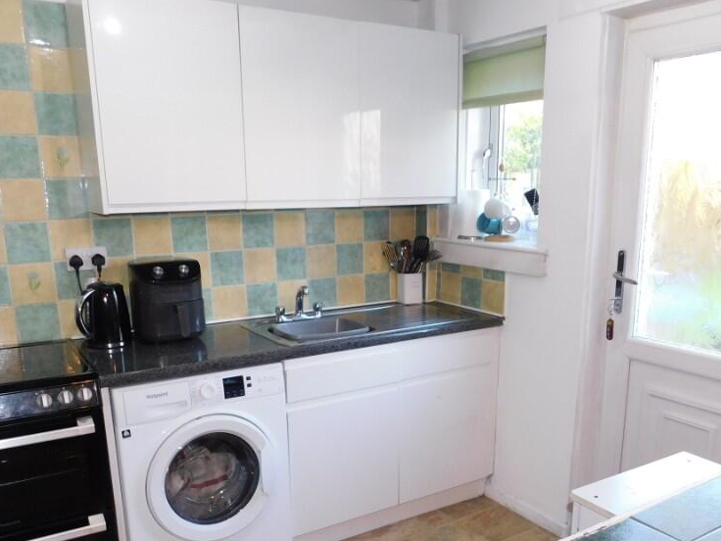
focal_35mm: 32
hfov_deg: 56.8
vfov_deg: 43.6
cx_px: 380
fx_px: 667
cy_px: 355
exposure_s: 1/30
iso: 200
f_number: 3
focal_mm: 4
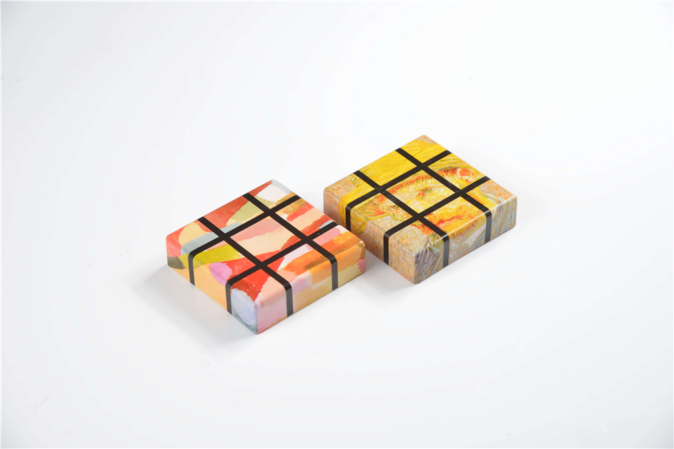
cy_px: 224
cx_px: 337
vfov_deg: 13.0
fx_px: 1966
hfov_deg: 19.5
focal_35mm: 105
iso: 100
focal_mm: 105
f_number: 9
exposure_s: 1/100
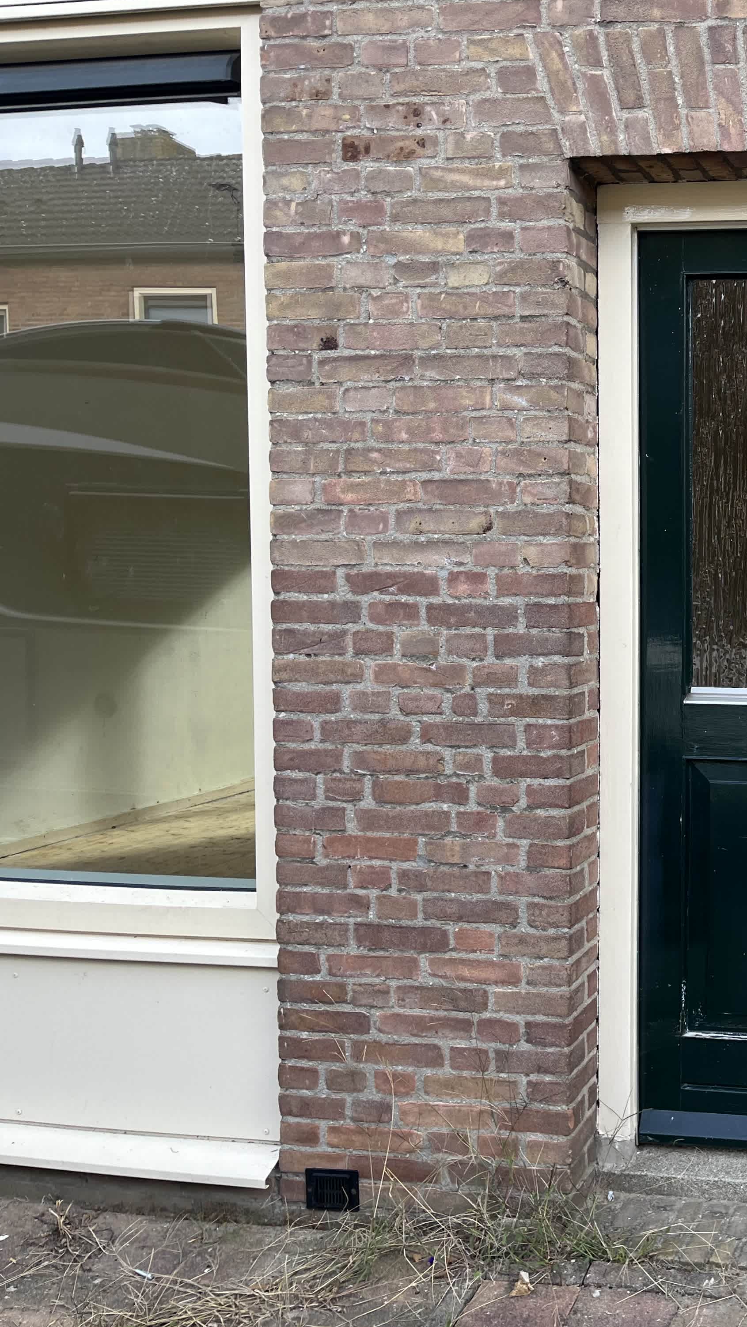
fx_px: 1338
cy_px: 665
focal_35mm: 38
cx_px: 855
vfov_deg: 52.8
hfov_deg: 28.0
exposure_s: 1/235
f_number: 1.6
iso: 40
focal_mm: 5.1
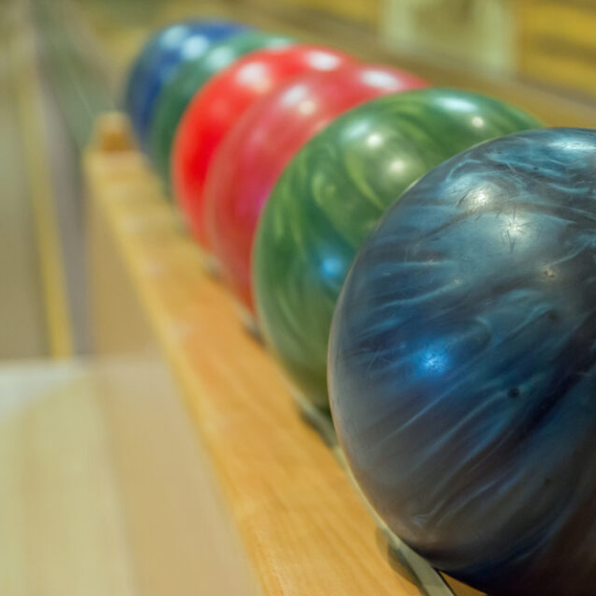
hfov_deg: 22.3
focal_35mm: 77
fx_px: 1500
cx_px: 419
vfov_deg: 22.5
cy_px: 298
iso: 1600
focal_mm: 40
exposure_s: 1/125
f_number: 2.8
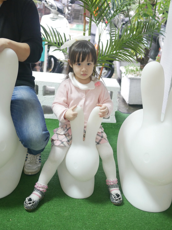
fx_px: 285
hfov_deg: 33.6
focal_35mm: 43
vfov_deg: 43.8
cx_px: 88
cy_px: 107
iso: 640
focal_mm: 20
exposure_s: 1/60
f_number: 1.7
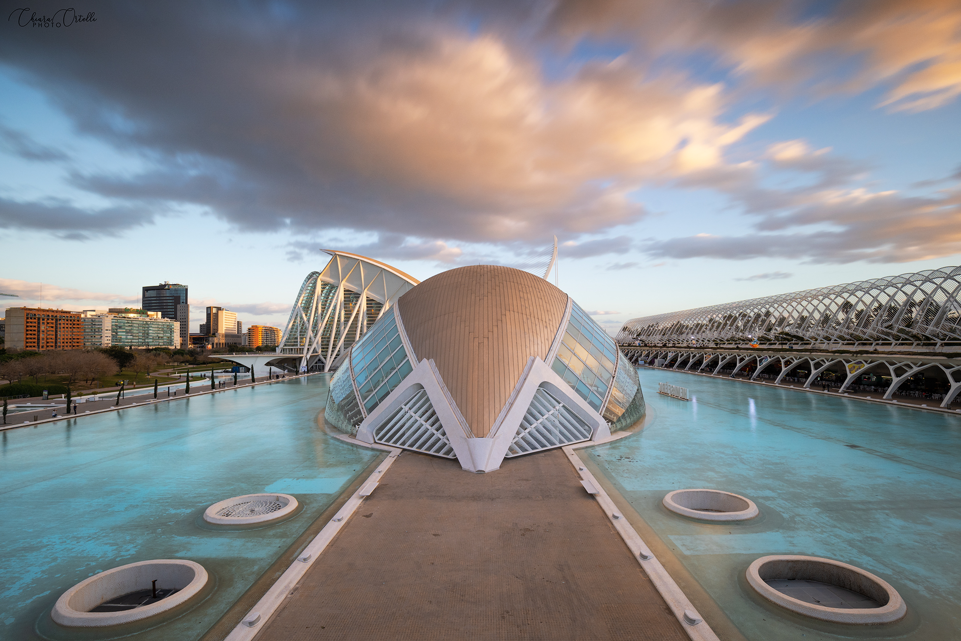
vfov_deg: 73.7
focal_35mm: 16
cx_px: 480
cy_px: 320
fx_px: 427
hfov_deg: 96.7
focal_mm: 16
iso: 640
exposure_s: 6
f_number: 8
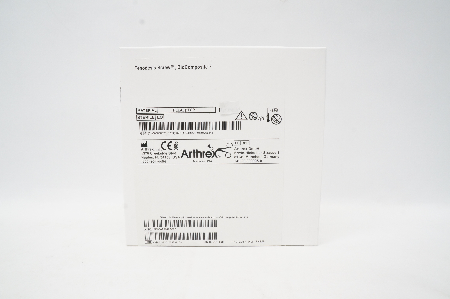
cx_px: 225
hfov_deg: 67.4
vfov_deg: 47.8
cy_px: 150
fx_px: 337
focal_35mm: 27
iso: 1600
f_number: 13
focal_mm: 18
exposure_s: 1/30
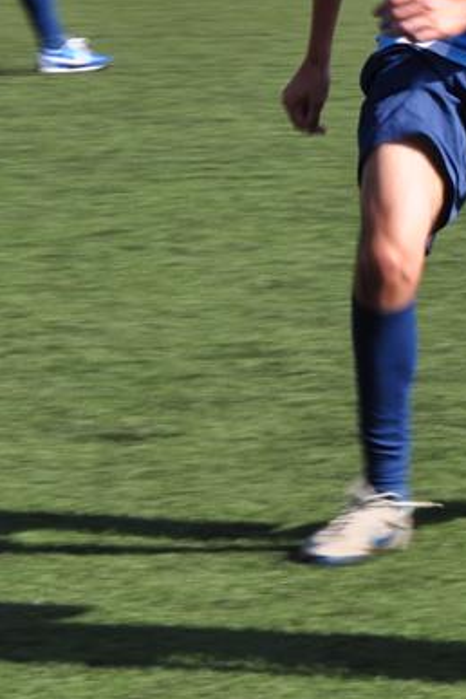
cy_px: 11
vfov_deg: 5.4
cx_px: 580
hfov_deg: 3.6
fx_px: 7387
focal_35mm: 380
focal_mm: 85
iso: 200
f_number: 18
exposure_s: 1/80
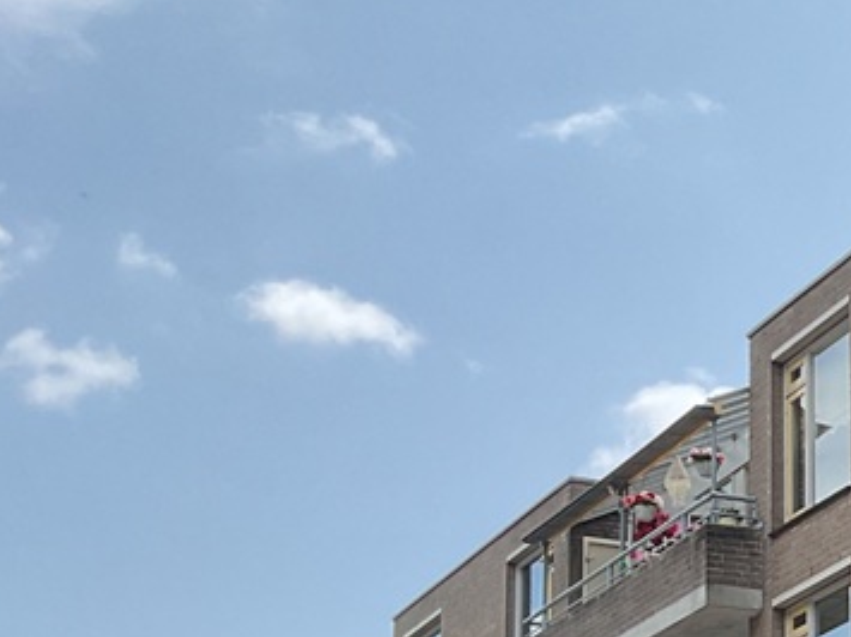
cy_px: 709
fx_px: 2408
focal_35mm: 98
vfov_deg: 14.7
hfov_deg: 17.2
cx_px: 1429
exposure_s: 1/1195
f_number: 1.8
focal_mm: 3
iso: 16
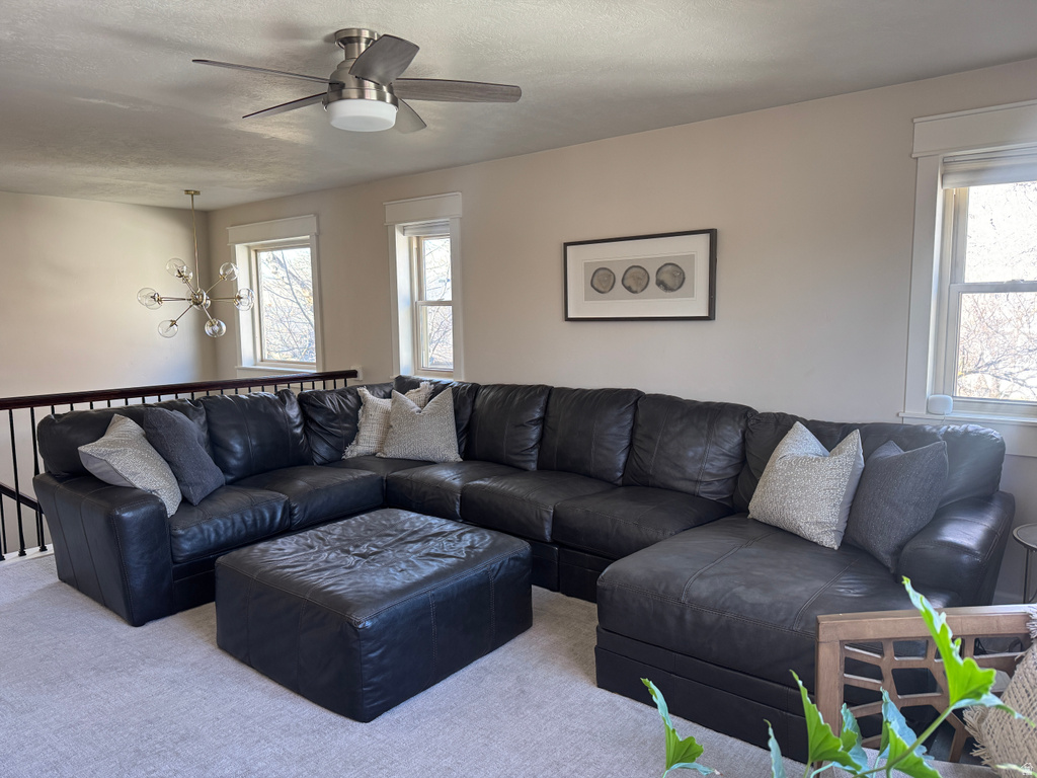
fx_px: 719
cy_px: 389
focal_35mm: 24
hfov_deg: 71.6
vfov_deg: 56.8
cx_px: 518
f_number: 1.78
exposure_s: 1/93
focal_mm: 6.76
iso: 200
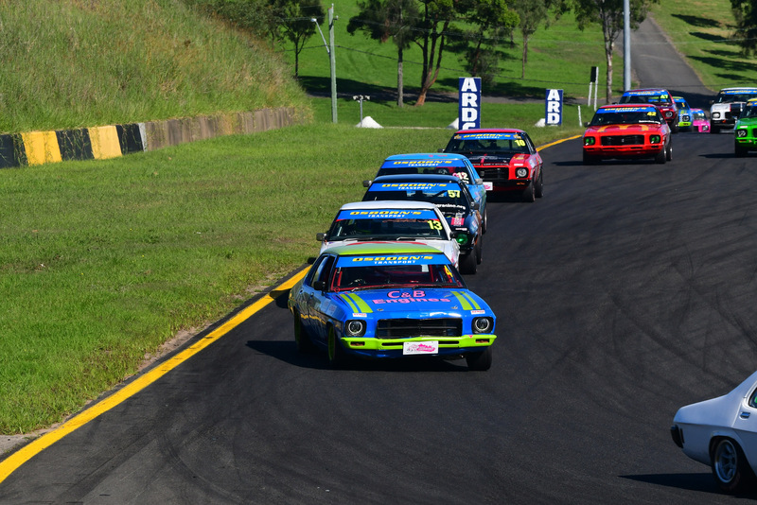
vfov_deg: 4.6
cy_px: 252
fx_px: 6310
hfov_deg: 6.9
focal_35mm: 300
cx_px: 378
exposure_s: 1/640
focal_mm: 200
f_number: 13
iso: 400
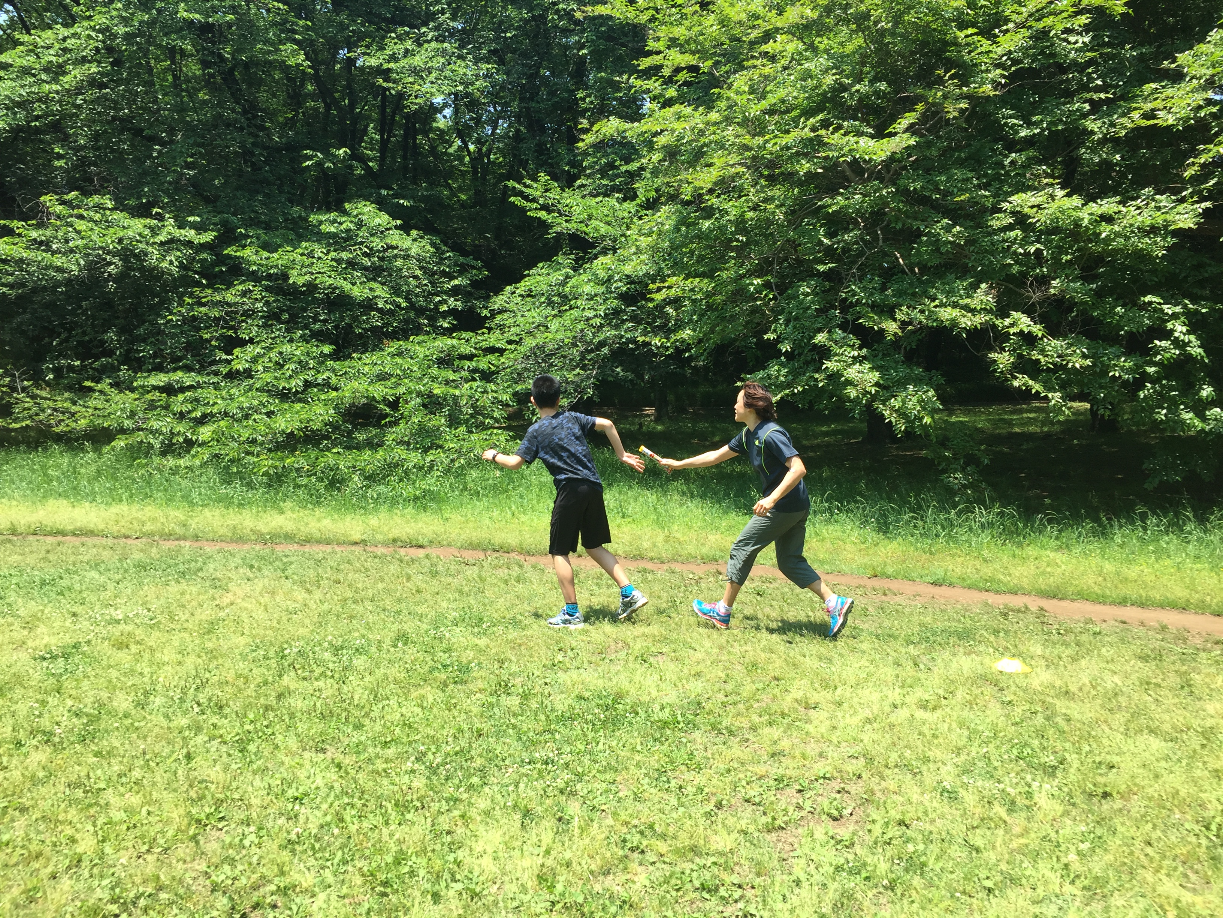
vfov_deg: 48.2
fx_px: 1025
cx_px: 612
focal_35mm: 29
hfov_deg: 61.7
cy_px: 459
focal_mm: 4.15
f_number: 2.2
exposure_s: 1/599
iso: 32
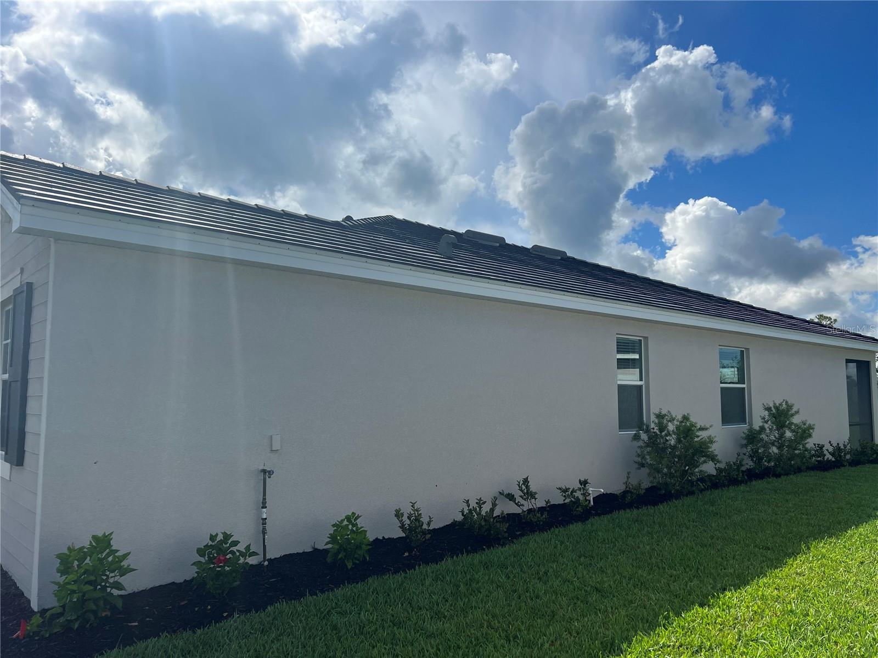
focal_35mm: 26
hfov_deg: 67.3
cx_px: 439
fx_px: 659
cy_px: 329
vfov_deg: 53.1
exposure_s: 1/7463
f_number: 1.5
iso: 50
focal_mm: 5.7
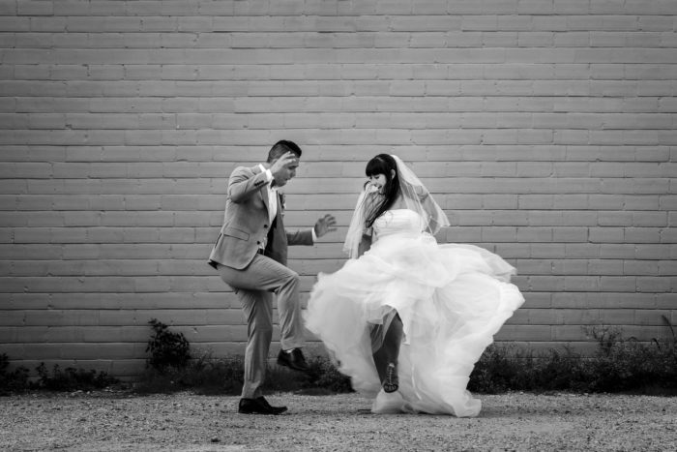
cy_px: 226
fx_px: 1561
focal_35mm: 83
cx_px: 338
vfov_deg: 16.5
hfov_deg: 24.5
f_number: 9
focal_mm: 55
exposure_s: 1/80
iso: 200
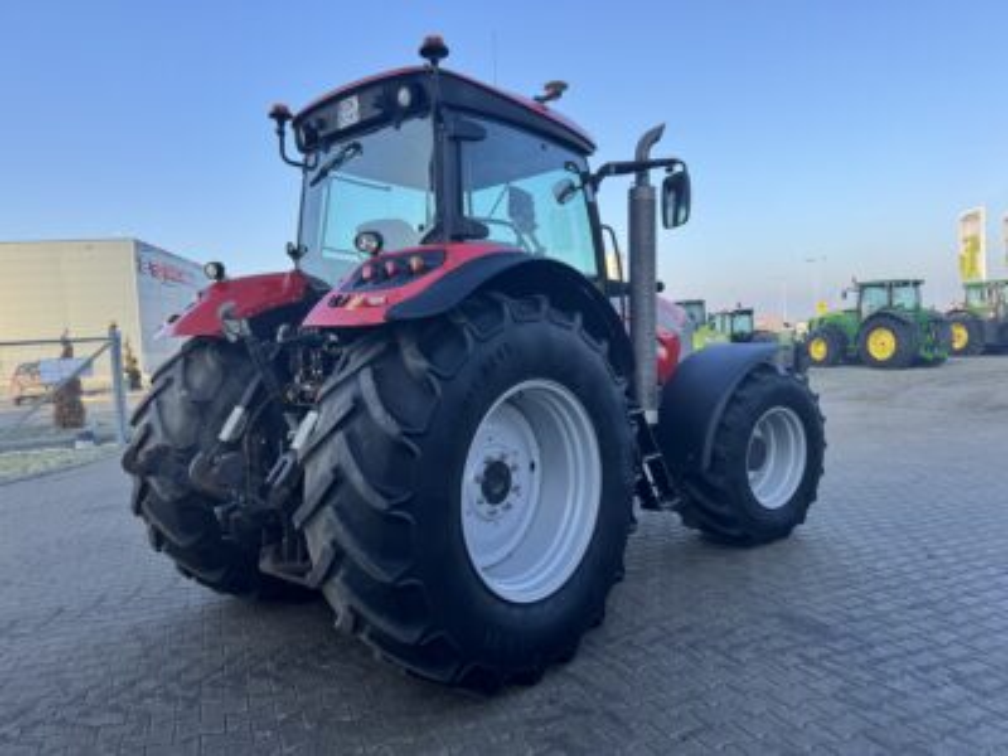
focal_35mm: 24
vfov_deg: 56.8
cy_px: 378
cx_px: 504
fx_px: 699
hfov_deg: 71.6
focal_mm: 6.76
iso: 80
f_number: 1.78
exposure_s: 1/1193
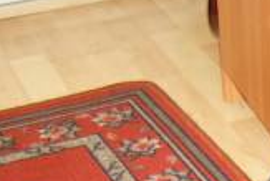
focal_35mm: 143
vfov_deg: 9.1
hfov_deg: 14.1
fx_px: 1073
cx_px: 262
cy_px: 360
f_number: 2.8
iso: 200
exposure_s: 1/60
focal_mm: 5.8
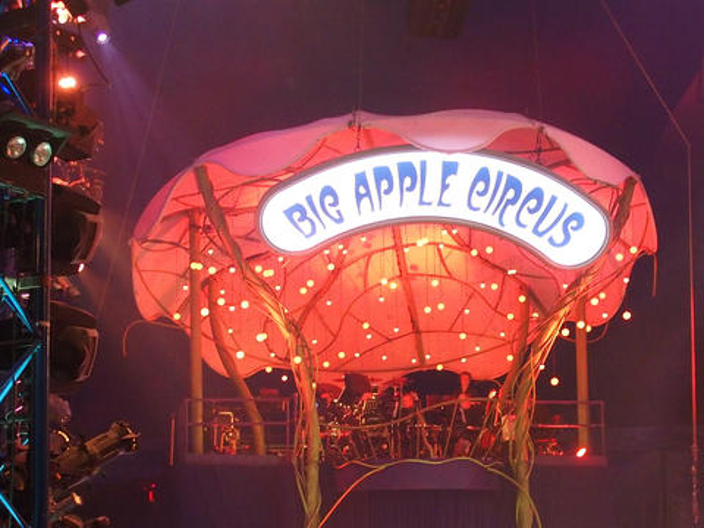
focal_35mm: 46
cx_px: 352
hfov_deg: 41.2
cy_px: 264
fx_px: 936
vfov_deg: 31.5
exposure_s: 1/13
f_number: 2.8
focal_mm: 9.8
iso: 800
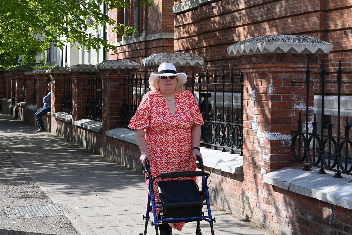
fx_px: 733
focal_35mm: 75
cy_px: 118
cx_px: 176
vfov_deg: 18.2
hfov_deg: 27.0
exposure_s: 1/250
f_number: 13
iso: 500
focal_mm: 75
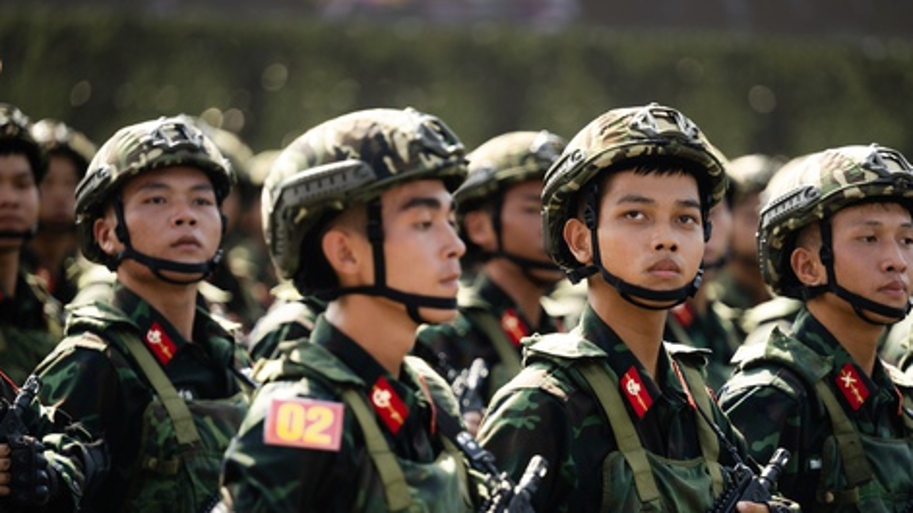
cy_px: 328
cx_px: 494
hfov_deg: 9.2
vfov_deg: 5.2
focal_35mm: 235
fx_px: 5689
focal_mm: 165
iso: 250
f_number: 2.8
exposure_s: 1/1250
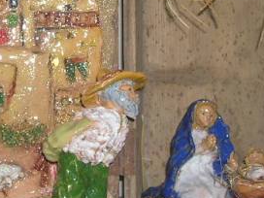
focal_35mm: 100
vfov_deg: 14.7
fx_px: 763
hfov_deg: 19.6
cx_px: 103
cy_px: 43
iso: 50
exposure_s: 1/60.1
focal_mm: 5.7
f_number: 2.9
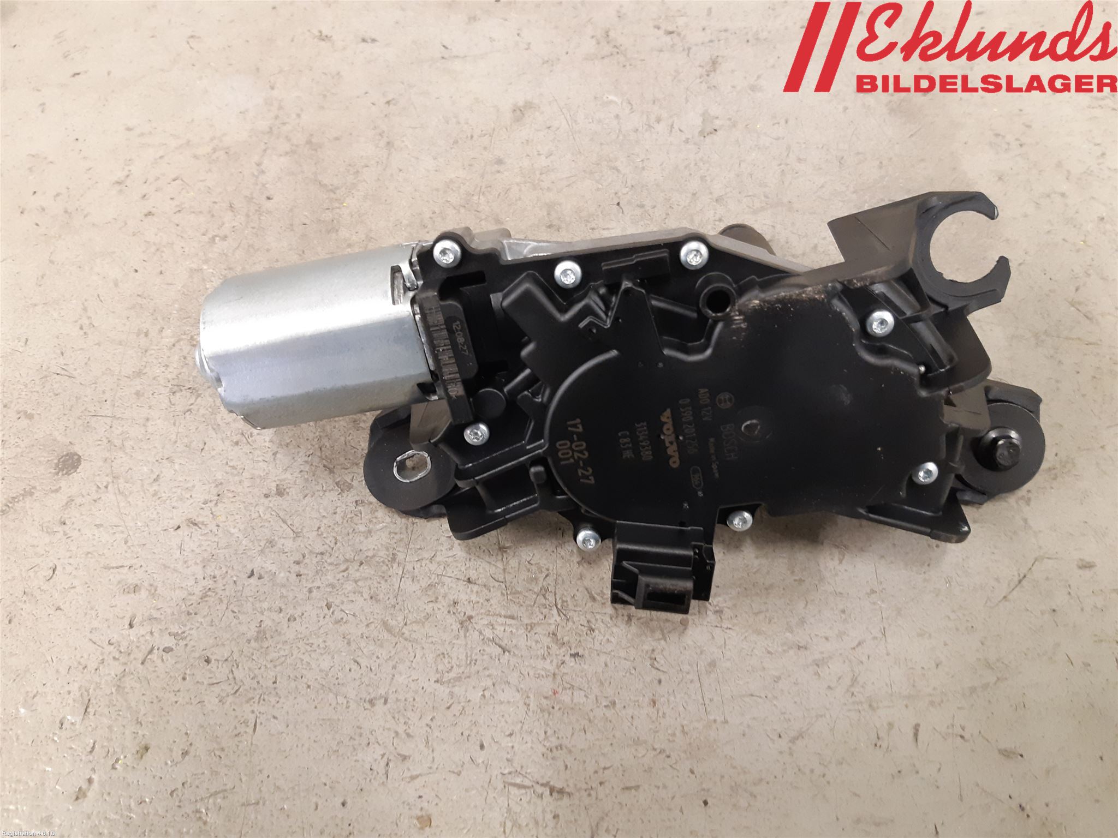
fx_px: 840
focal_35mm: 26
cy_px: 419
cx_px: 559
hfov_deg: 67.3
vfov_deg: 53.1
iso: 250
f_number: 1.7
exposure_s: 1/33
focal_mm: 3.93
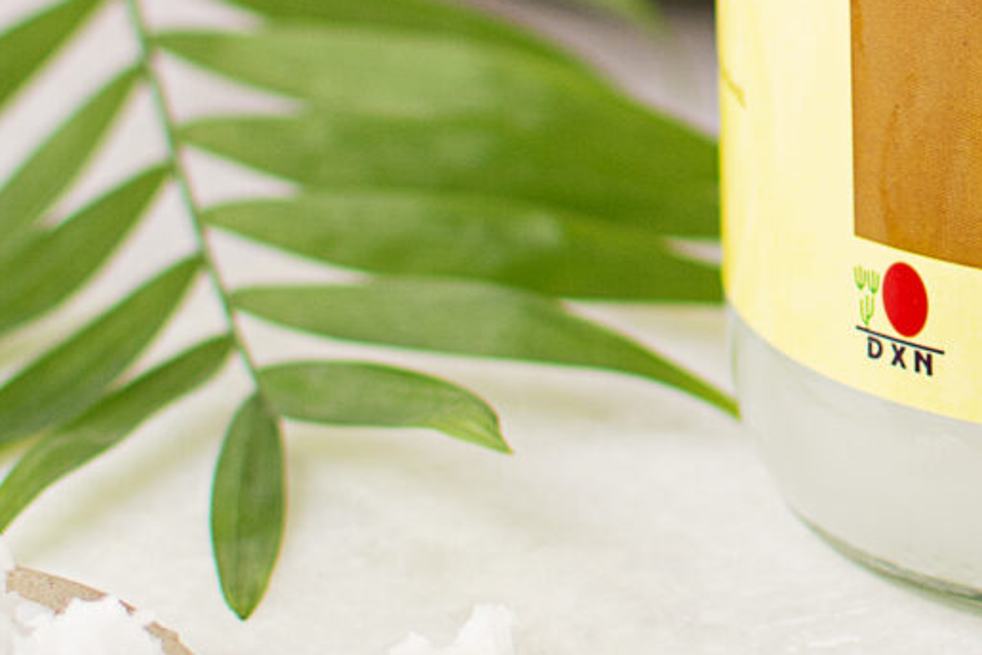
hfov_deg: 7.8
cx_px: 1212
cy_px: -153
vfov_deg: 5.3
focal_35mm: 260
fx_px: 7105
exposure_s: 1/160
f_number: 2.5
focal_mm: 35
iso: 100
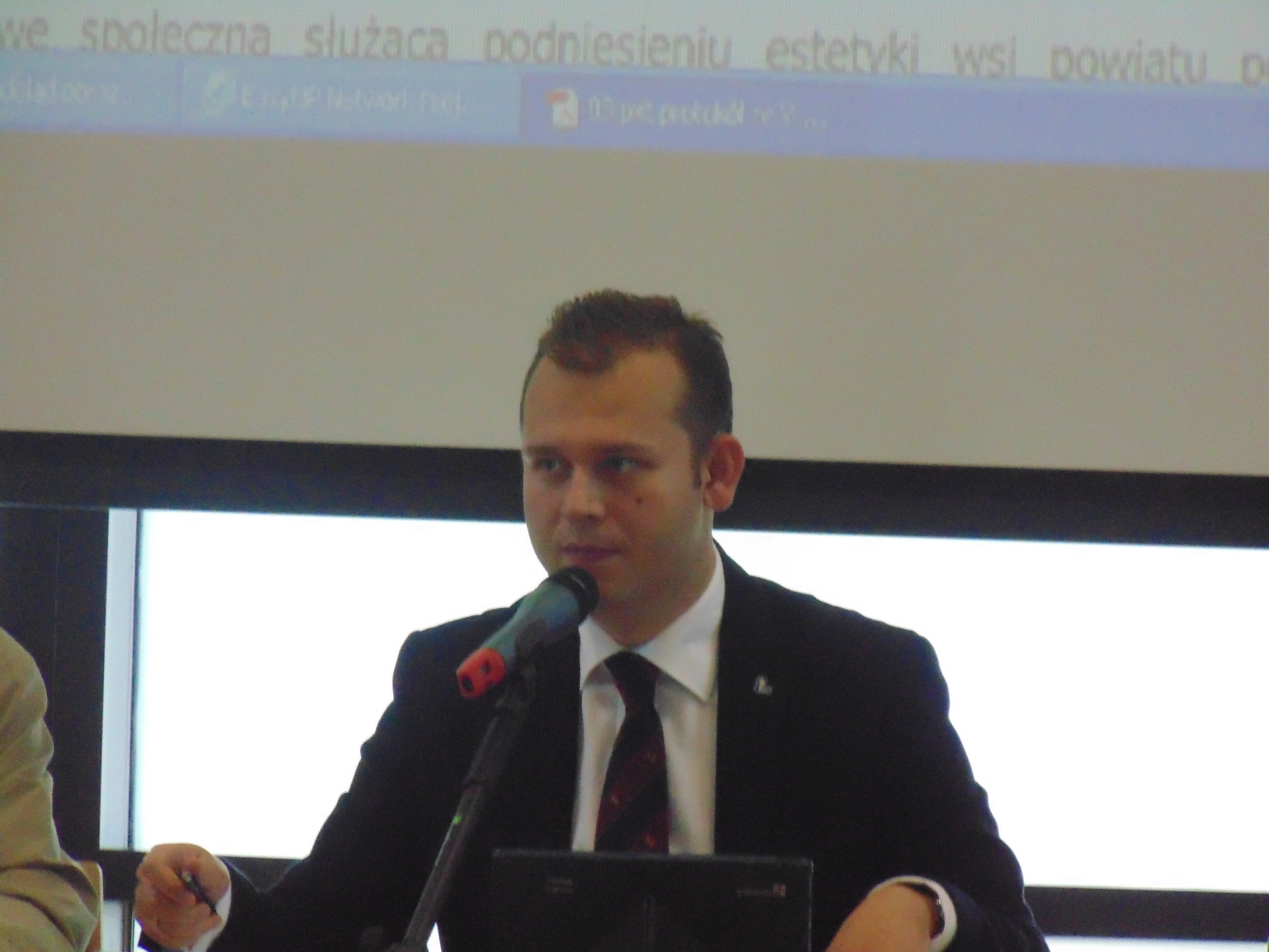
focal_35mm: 445
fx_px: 16313
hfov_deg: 4.5
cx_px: 634
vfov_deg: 3.3
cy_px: 476
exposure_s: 1/125
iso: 800
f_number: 6
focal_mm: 79.9
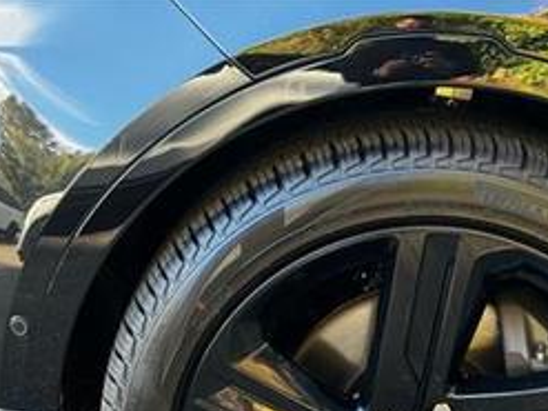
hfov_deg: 19.8
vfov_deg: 14.8
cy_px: 415
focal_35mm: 98
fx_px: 1551
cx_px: 442
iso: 160
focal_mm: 6.76
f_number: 1.78
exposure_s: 1/60
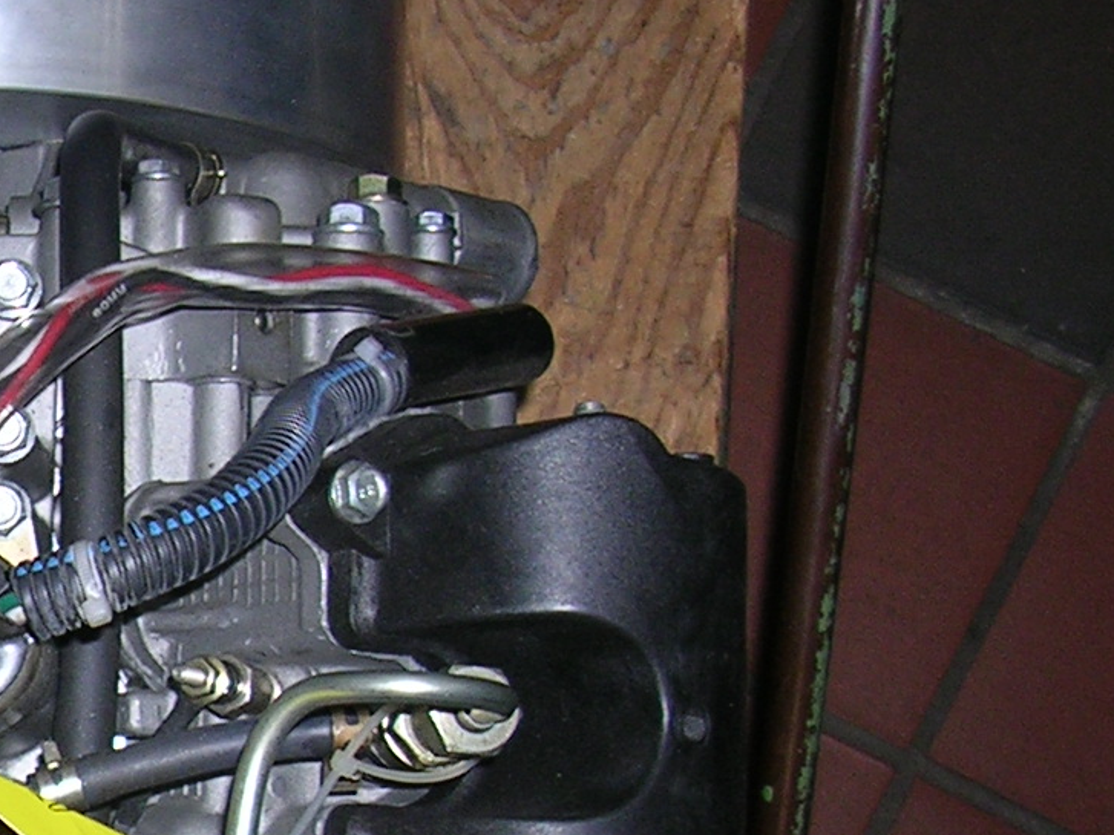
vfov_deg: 13.7
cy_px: 748
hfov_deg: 17.2
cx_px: -374
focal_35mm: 107
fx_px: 3443
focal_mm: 5.8
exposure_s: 1/60.1
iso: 50
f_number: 2.8
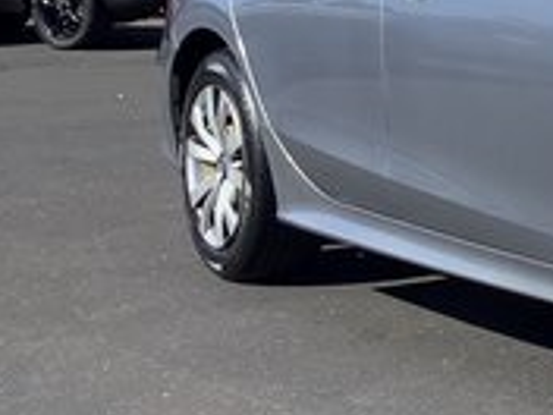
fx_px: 1805
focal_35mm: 113
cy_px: 94
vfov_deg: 13.1
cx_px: 996
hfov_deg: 15.1
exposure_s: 1/936
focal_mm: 3.3
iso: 25
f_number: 2.4
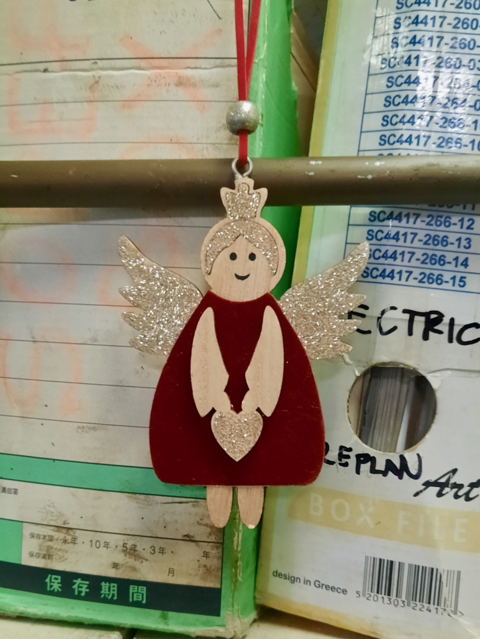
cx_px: 240
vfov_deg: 69.4
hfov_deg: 54.9
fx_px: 462
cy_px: 320
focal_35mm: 25
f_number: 2
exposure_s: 1/33
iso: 400
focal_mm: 4.6
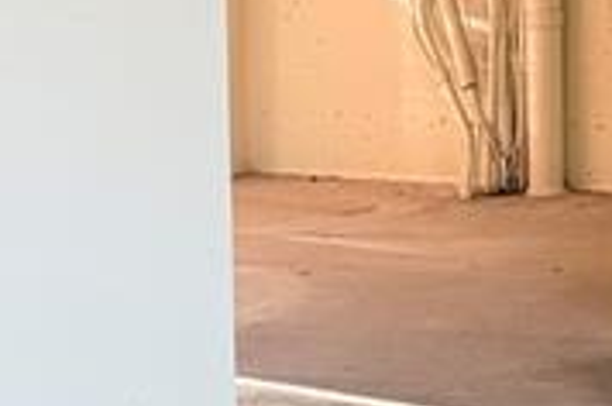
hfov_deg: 12.1
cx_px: 1362
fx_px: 2444
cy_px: -28
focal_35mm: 144
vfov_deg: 9.4
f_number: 1.78
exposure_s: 1/121
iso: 80
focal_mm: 6.76
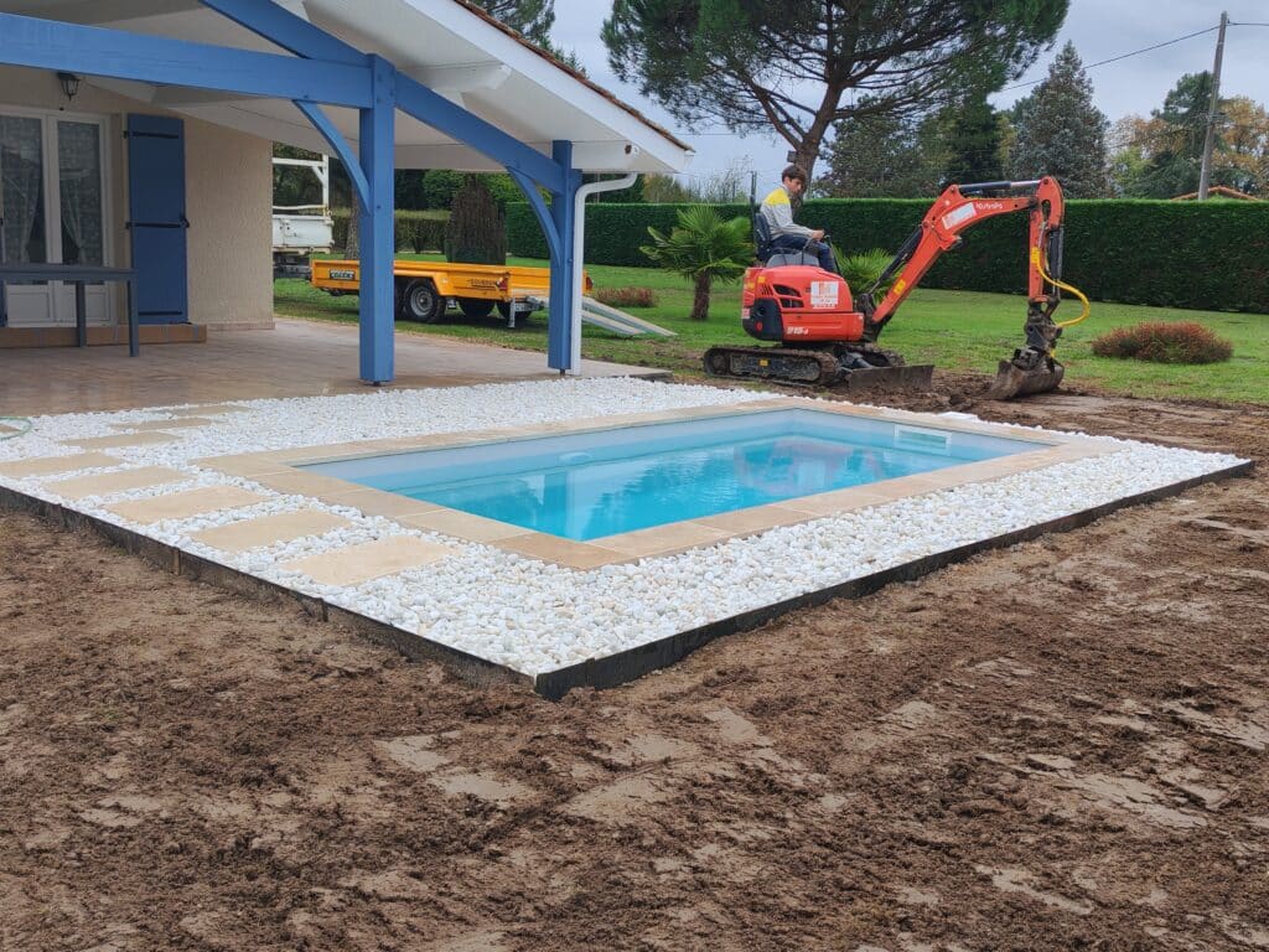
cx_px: 634
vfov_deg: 38.7
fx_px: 1356
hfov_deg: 50.1
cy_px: 476
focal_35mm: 37
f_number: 1.95
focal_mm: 5.52
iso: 50
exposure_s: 1/350
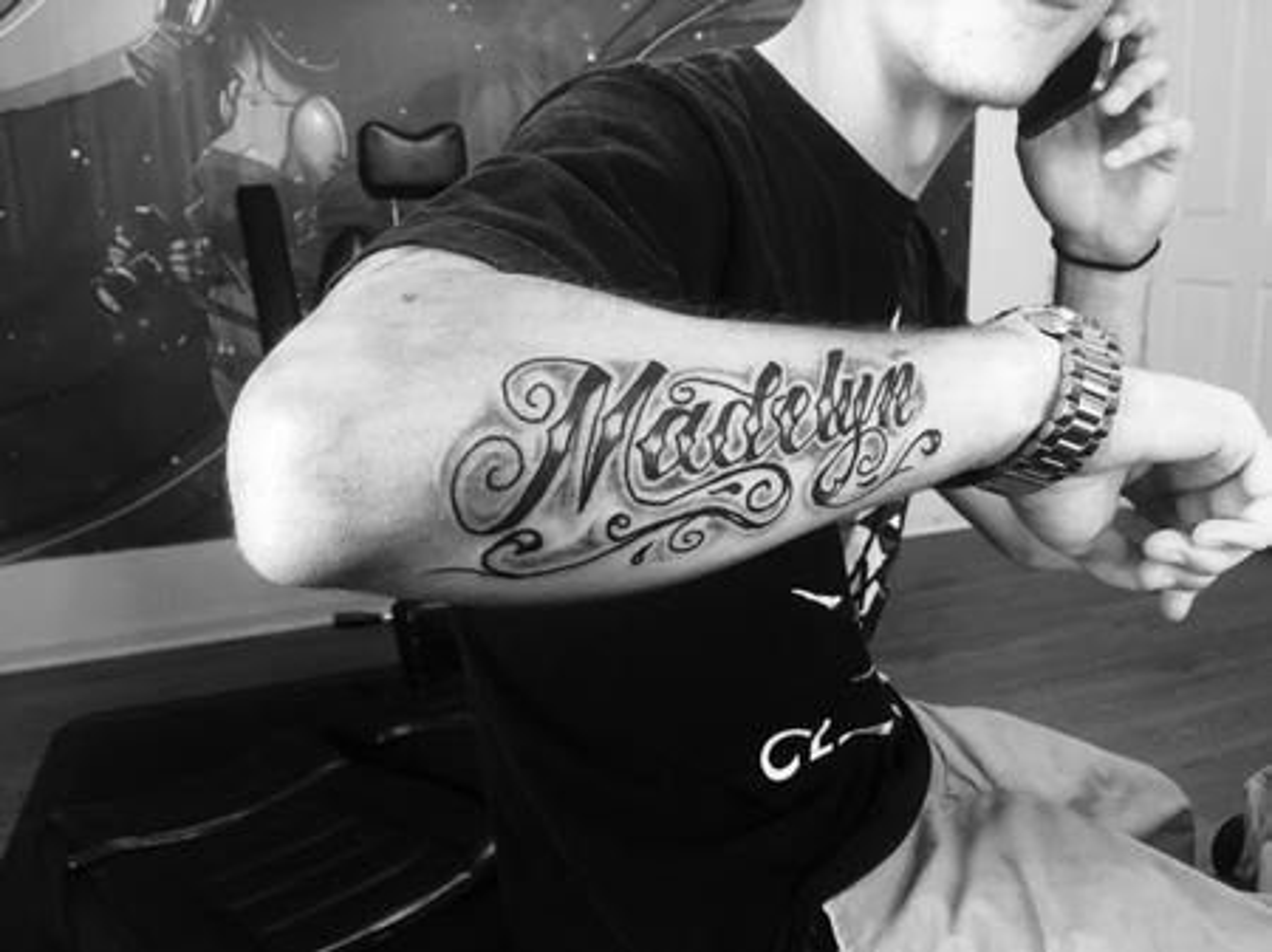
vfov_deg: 48.2
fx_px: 1065
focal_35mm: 29
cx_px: 636
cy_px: 476
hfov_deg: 61.7
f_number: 2.2
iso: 80
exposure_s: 1/30
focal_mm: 4.15
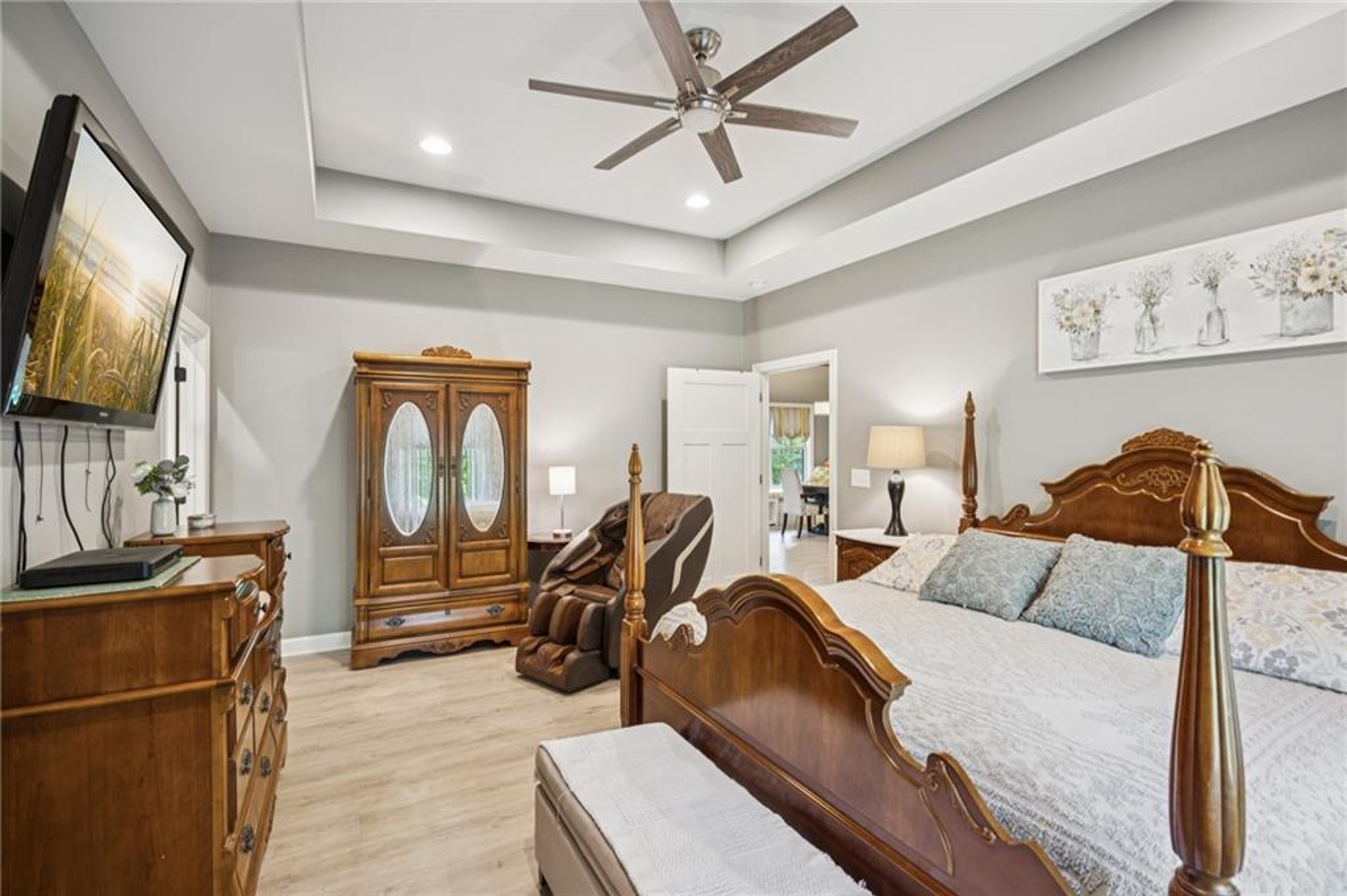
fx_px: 598
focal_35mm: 16
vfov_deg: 73.7
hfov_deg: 96.8
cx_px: 674
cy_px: 448
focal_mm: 16
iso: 400
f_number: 5.6
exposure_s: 1/10
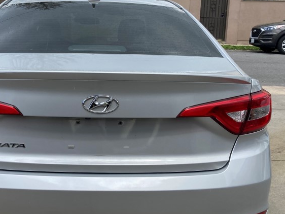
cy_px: 123
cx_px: 96
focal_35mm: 51
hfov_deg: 37.1
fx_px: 420
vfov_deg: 28.5
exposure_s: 1/952
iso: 20
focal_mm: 3.99
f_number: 1.8
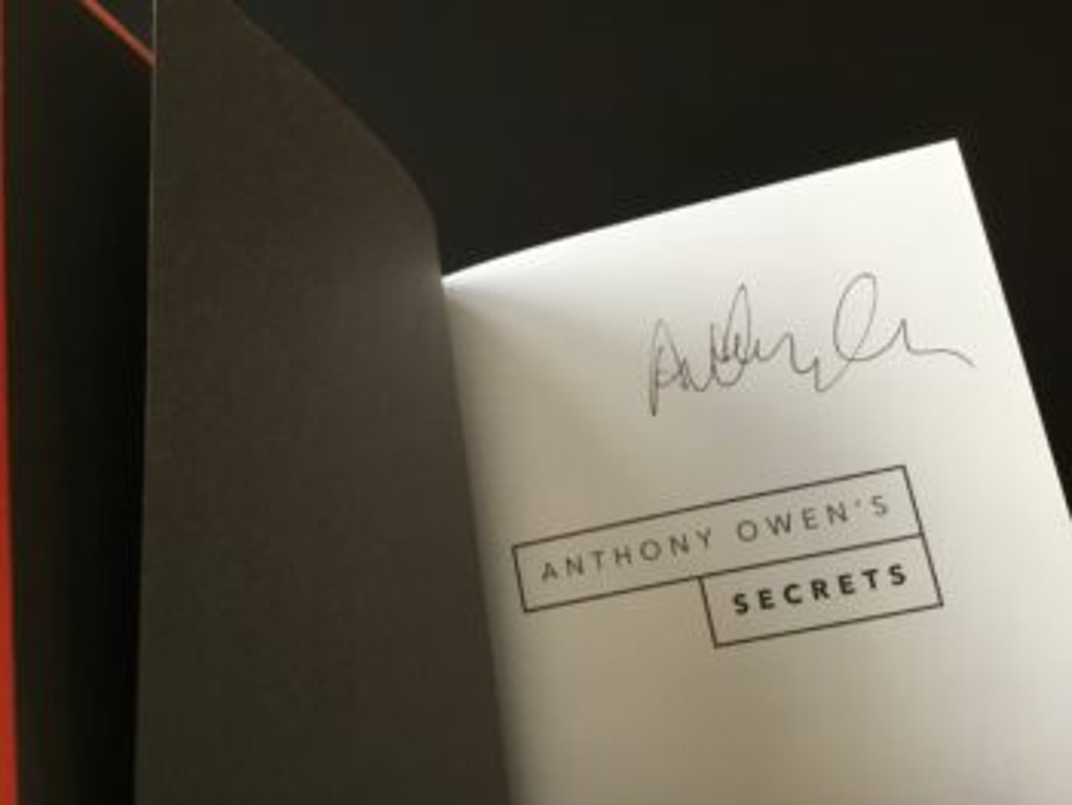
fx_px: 961
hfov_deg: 58.3
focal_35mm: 31
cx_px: 536
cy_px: 402
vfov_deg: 45.5
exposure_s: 1/33
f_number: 2.4
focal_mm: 3.3
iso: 32
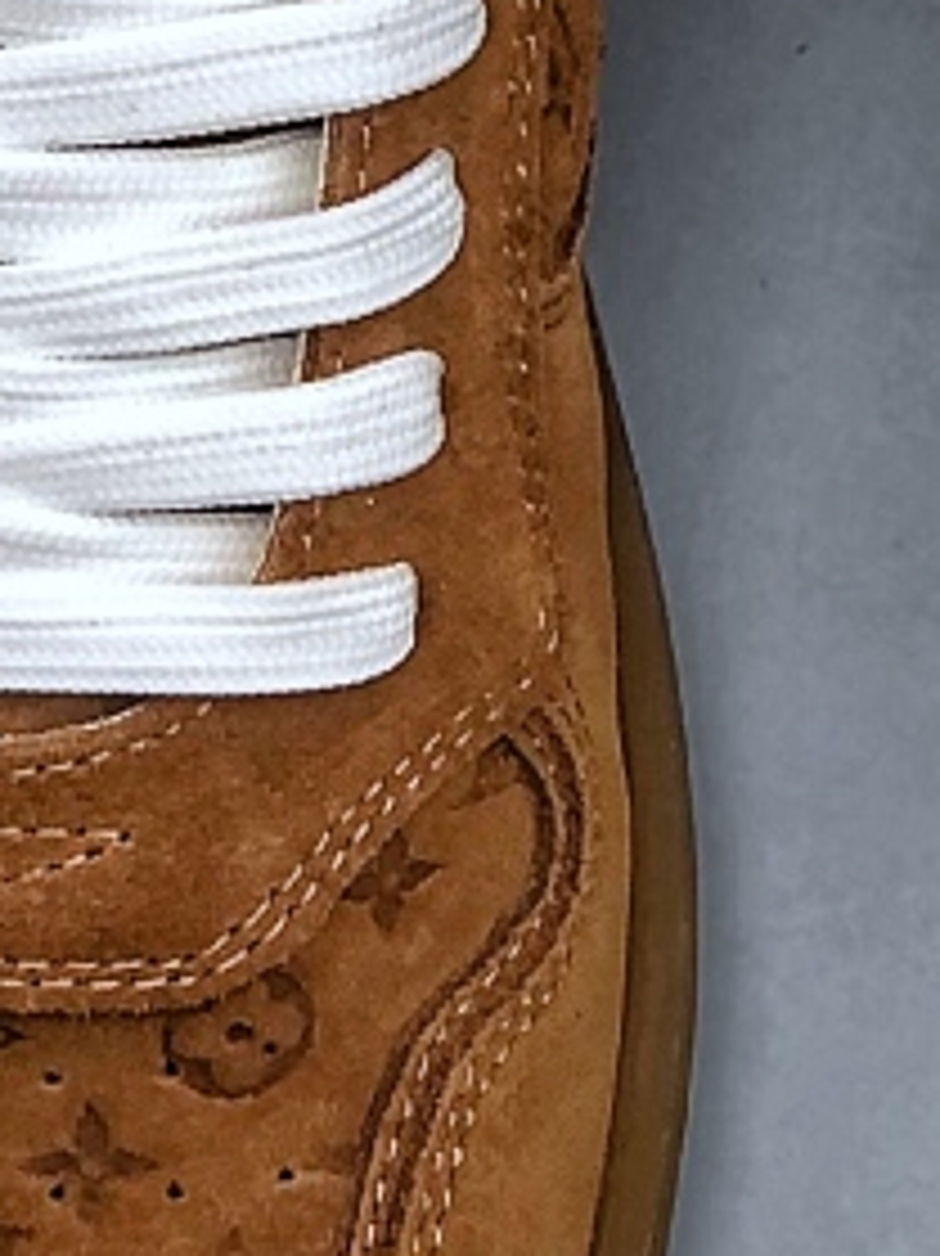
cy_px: 5
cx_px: 976
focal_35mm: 294
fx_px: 10653
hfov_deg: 5.0
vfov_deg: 6.7
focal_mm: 6.6
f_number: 2.8
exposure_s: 1/100
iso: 32
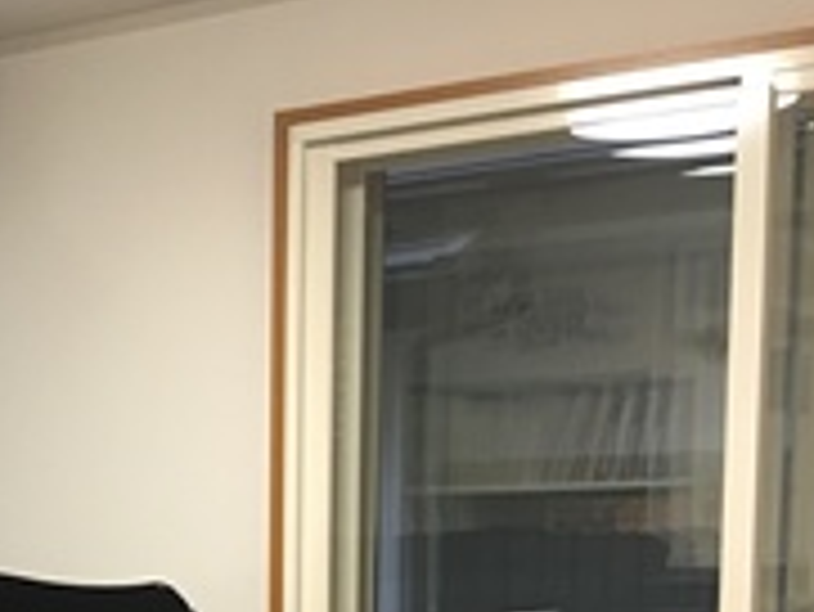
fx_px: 1812
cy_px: 774
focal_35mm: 77
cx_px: -184
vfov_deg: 18.0
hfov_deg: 23.0
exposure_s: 1/10
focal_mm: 4.15
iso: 100
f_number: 2.2
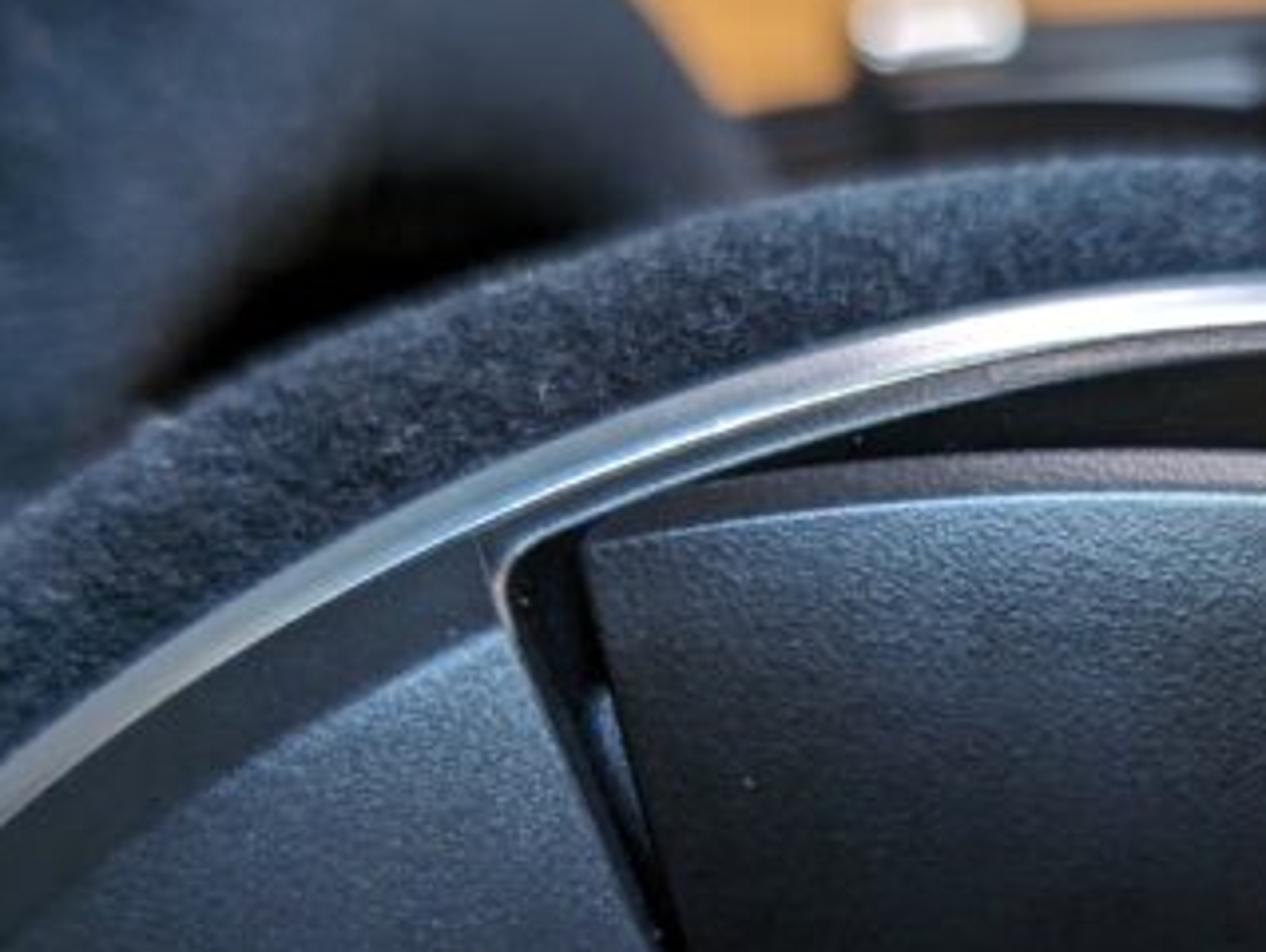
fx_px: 2819
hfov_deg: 24.6
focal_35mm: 77
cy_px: 1057
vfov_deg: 18.4
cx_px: 1131
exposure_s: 1/92.5
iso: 124
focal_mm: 6.9
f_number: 1.68
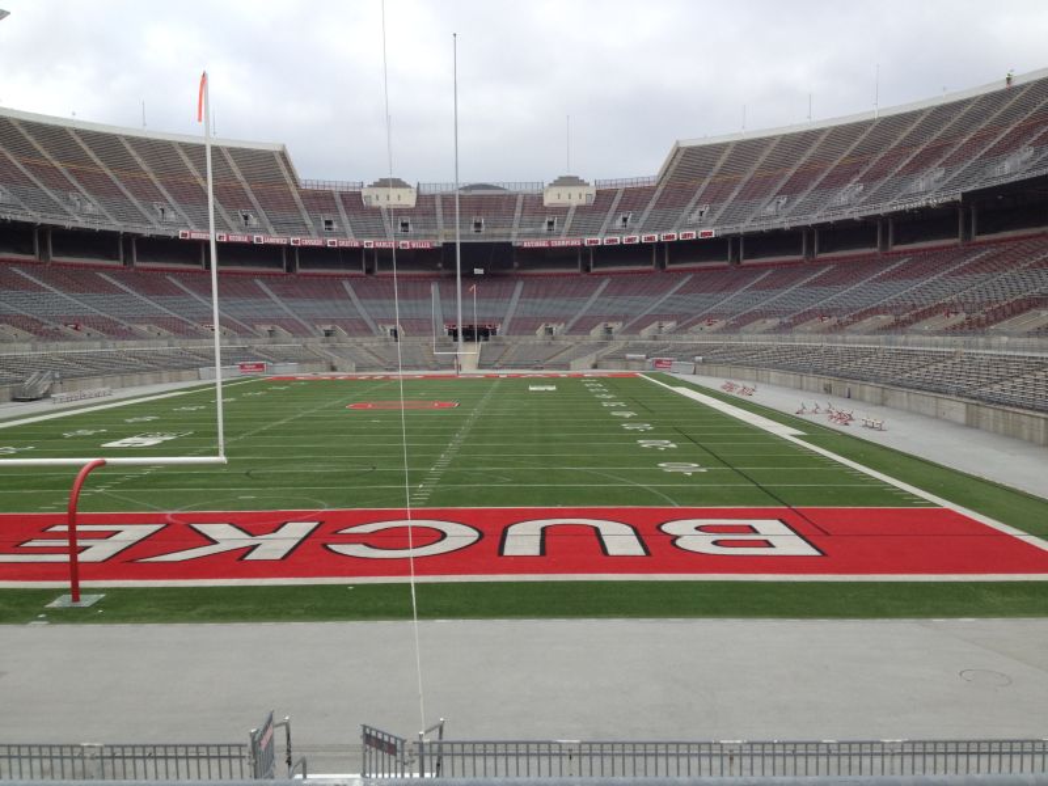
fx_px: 1060
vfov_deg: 40.7
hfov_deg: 52.6
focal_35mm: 35
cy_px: 393
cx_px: 524
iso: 50
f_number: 2.4
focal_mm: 4.28
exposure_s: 1/211
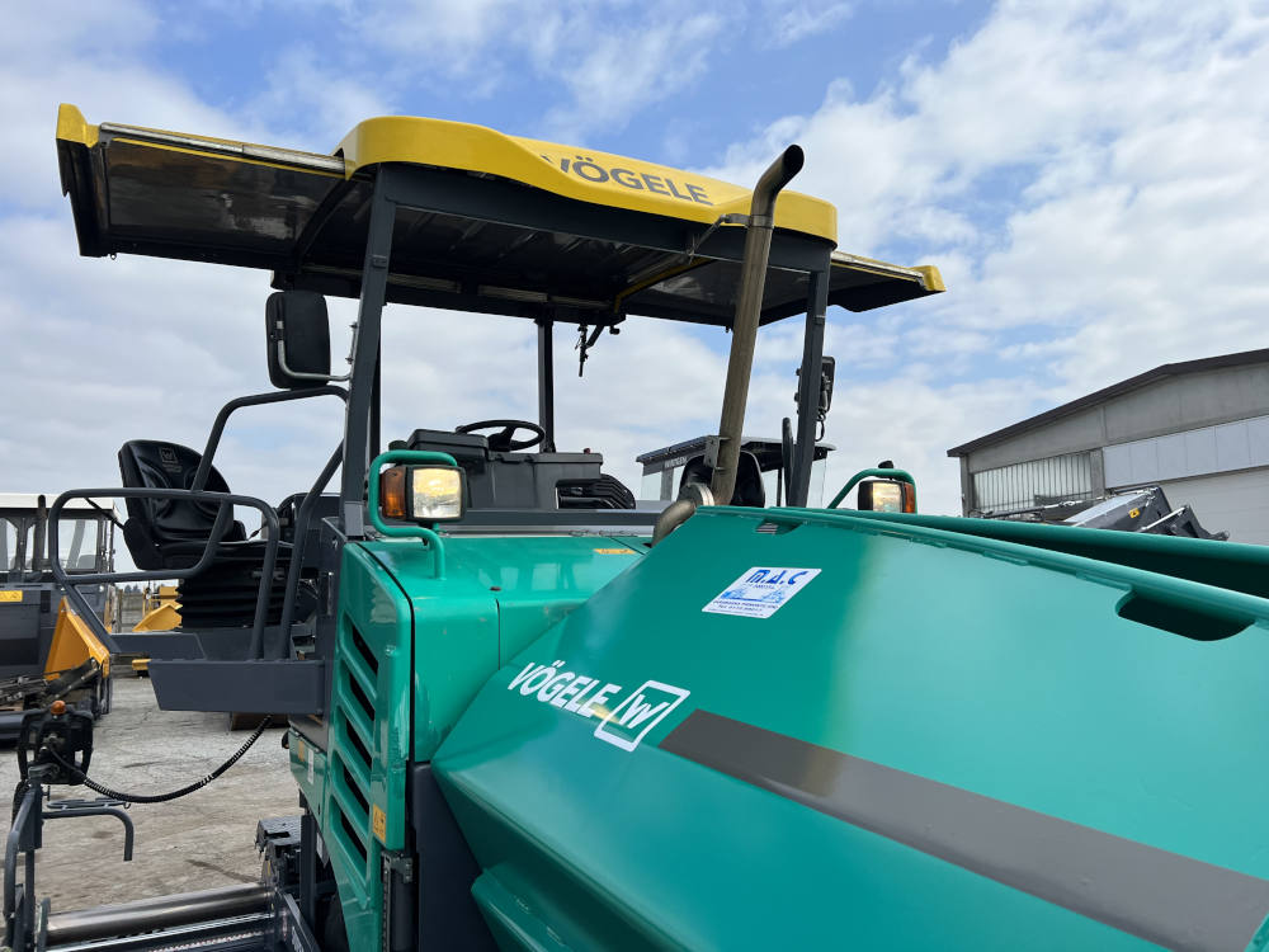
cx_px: 634
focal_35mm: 26
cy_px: 476
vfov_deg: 53.1
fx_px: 953
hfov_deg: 67.3
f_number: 1.5
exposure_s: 1/5076
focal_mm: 5.7
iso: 50
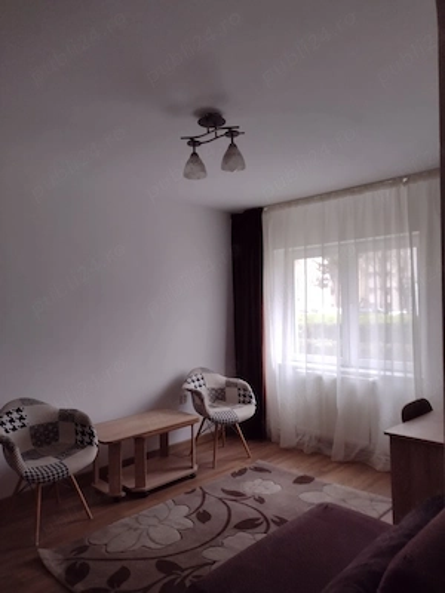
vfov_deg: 65.3
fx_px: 463
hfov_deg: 51.4
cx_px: 222
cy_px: 296
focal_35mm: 27
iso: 157
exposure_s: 1/50
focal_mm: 4.71
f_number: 1.7
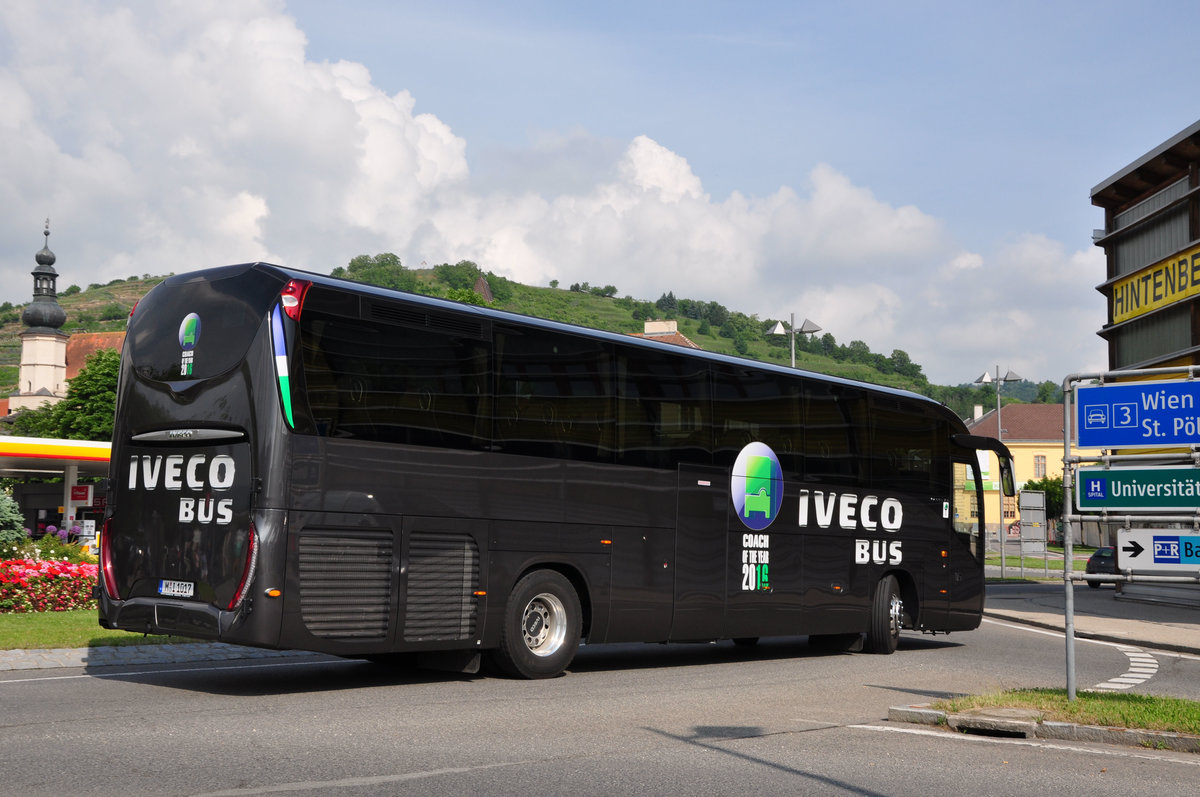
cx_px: 600
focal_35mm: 42
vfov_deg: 31.8
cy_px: 398
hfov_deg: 46.4
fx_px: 1398
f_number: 9
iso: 200
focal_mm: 28
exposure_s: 1/320
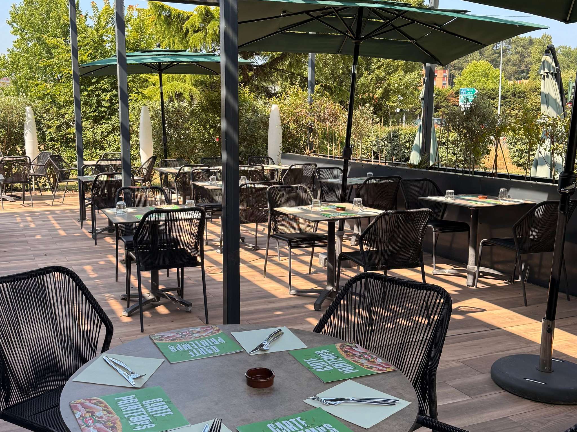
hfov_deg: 71.6
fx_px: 400
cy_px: 216
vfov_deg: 56.8
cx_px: 288
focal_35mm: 24
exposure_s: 1/1464
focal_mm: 6.76
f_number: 1.78
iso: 100
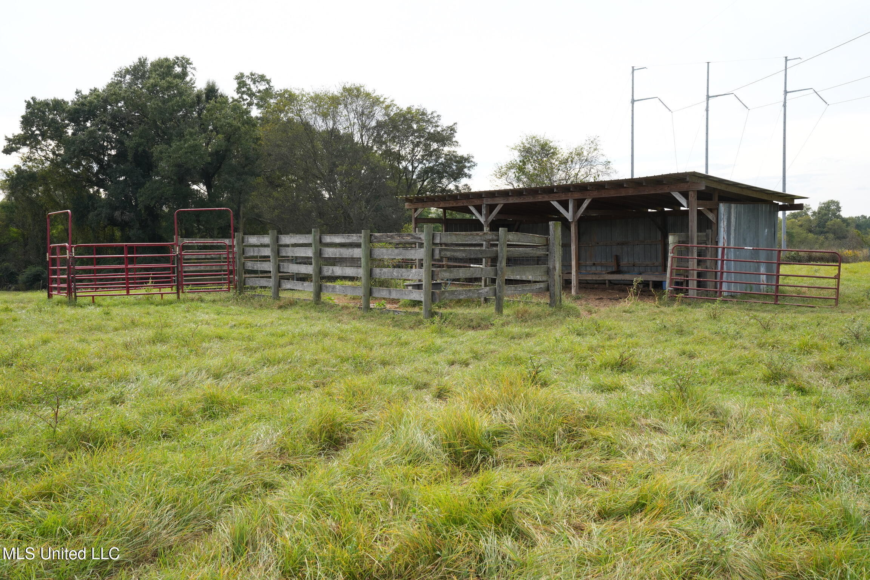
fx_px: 822
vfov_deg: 38.9
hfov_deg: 55.8
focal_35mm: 34
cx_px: 435
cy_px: 290
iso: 400
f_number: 11
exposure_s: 1/125
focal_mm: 34
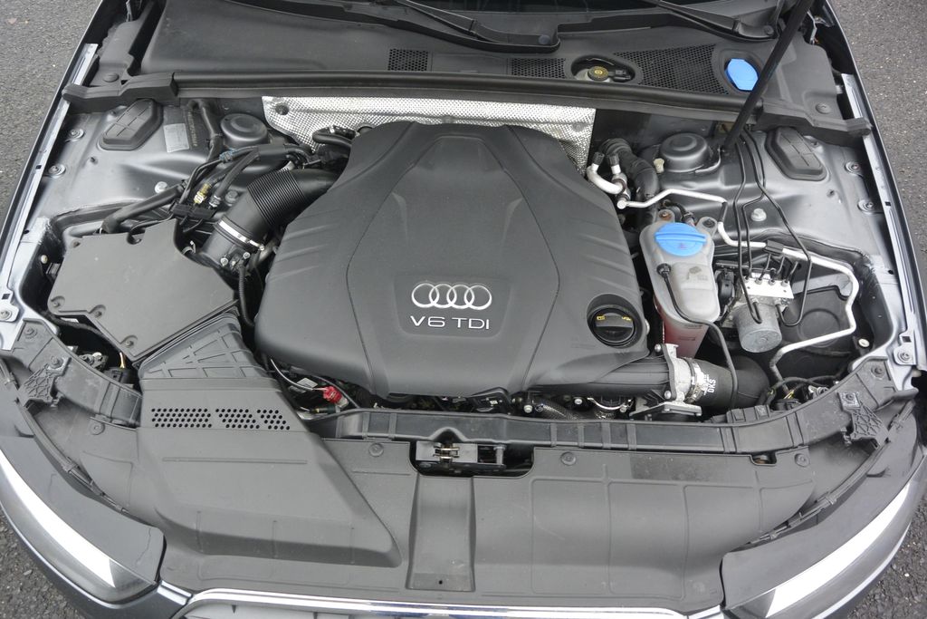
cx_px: 464
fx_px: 695
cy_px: 310
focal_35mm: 27
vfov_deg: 47.9
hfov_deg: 67.4
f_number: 3.5
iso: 400
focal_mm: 10
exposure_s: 1/100
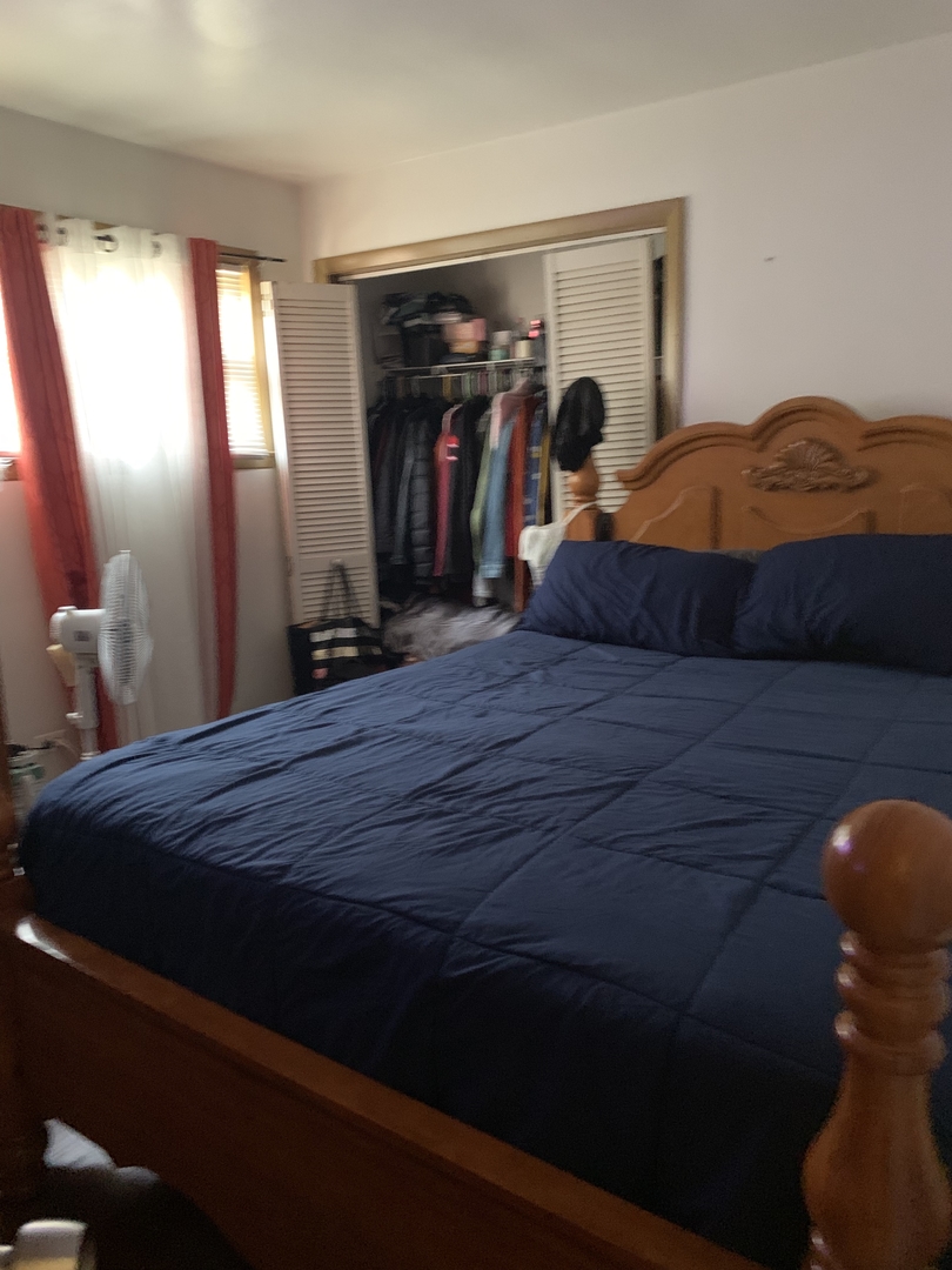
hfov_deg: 53.1
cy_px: 635
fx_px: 953
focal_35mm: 26
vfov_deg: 67.3
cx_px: 476
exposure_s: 1/24
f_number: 1.8
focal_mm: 4.25
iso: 800
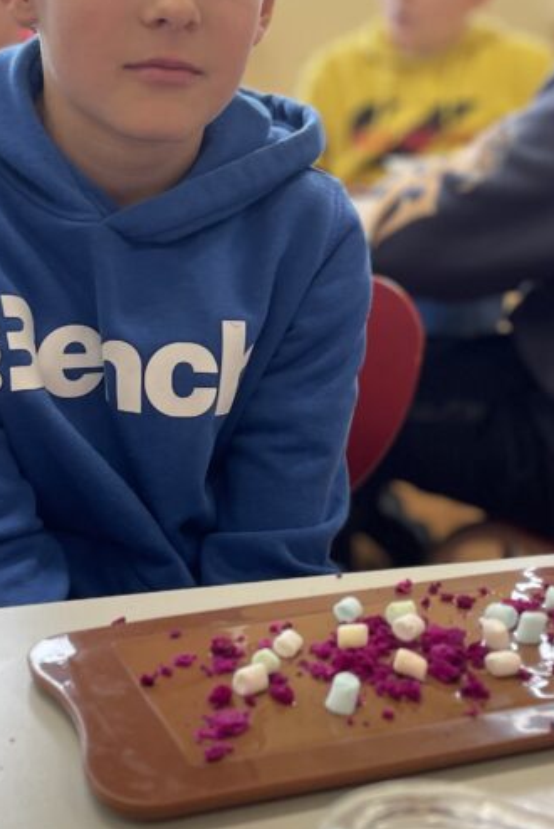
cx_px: 205
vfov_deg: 35.4
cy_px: 312
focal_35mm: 56
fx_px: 1291
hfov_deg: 24.2
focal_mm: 4.2
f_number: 1.6
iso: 100
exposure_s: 1/121
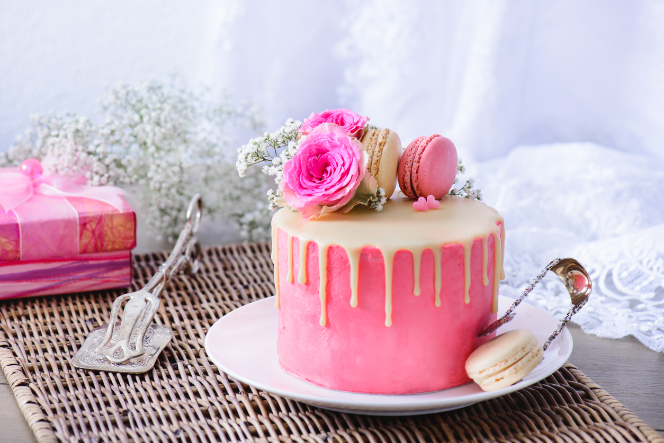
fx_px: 1937
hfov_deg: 19.4
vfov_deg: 13.1
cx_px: 332
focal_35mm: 105
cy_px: 222
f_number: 9
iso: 100
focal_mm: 105
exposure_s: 1/200
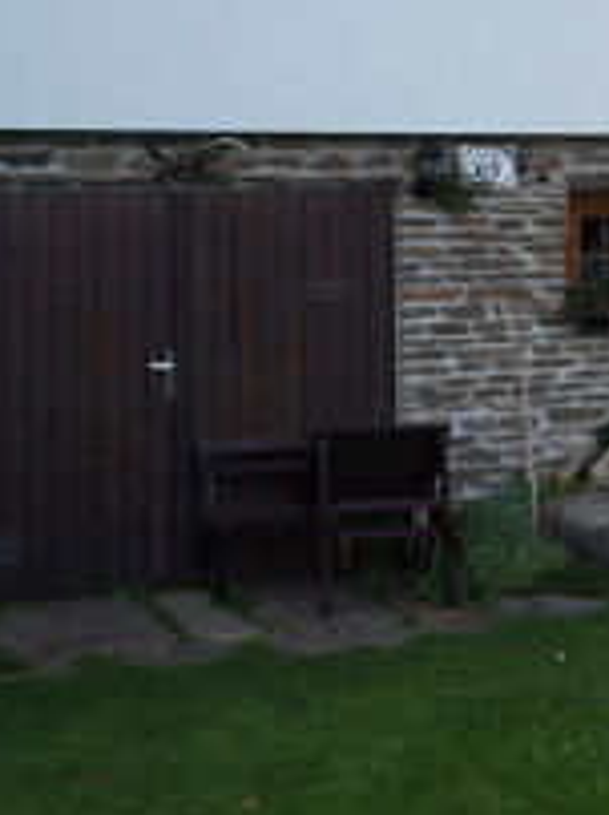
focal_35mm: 87
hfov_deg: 15.1
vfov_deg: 21.6
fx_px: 2045
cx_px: 1026
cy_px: -40
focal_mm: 18
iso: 320
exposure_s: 1/250
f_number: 4.5
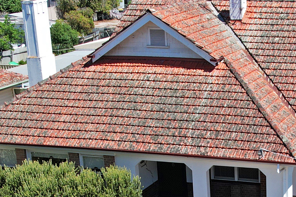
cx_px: 186
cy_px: 260
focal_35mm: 85
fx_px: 699
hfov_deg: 23.9
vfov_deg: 15.3
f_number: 2.8
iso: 110
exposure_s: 1/1500
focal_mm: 8.38
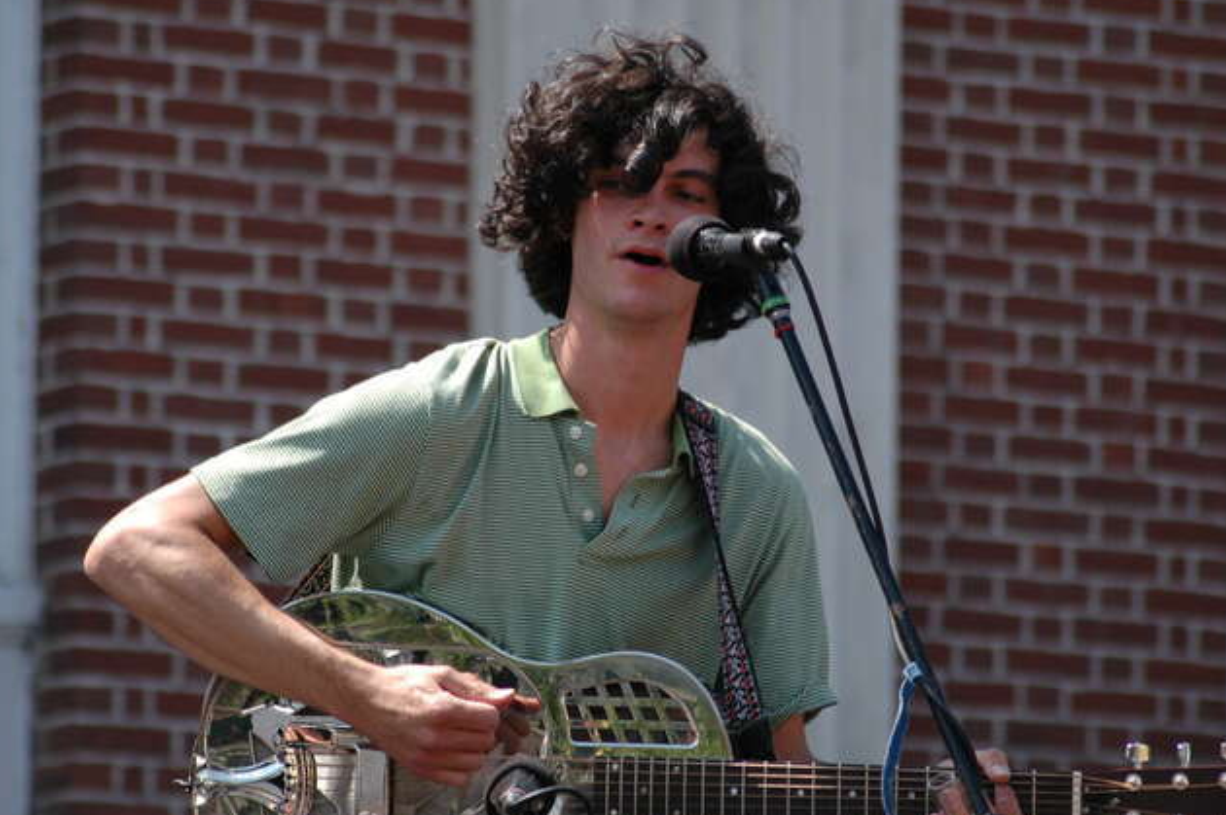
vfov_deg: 4.2
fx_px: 11025
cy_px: 443
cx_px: 603
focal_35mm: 324
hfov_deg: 6.4
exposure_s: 1/640
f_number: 4.8
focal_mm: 170
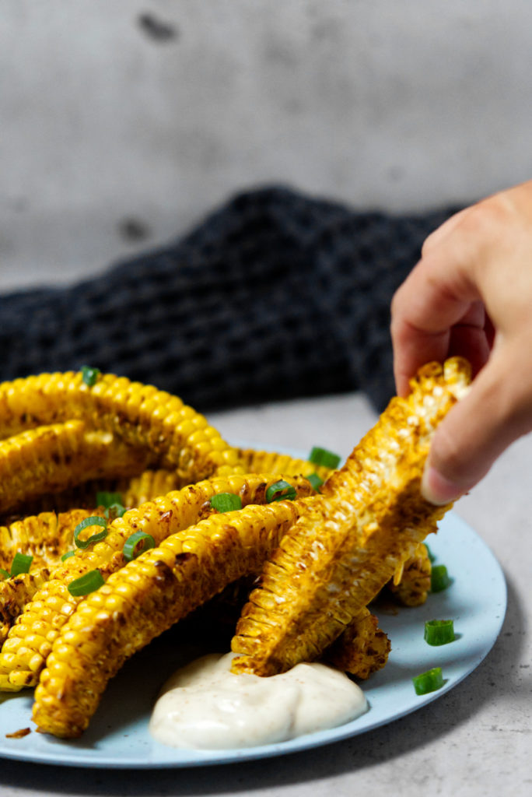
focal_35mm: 135
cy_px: 398
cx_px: 266
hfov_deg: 10.2
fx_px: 2988
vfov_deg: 15.2
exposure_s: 1/250
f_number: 2.8
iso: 640
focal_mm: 90
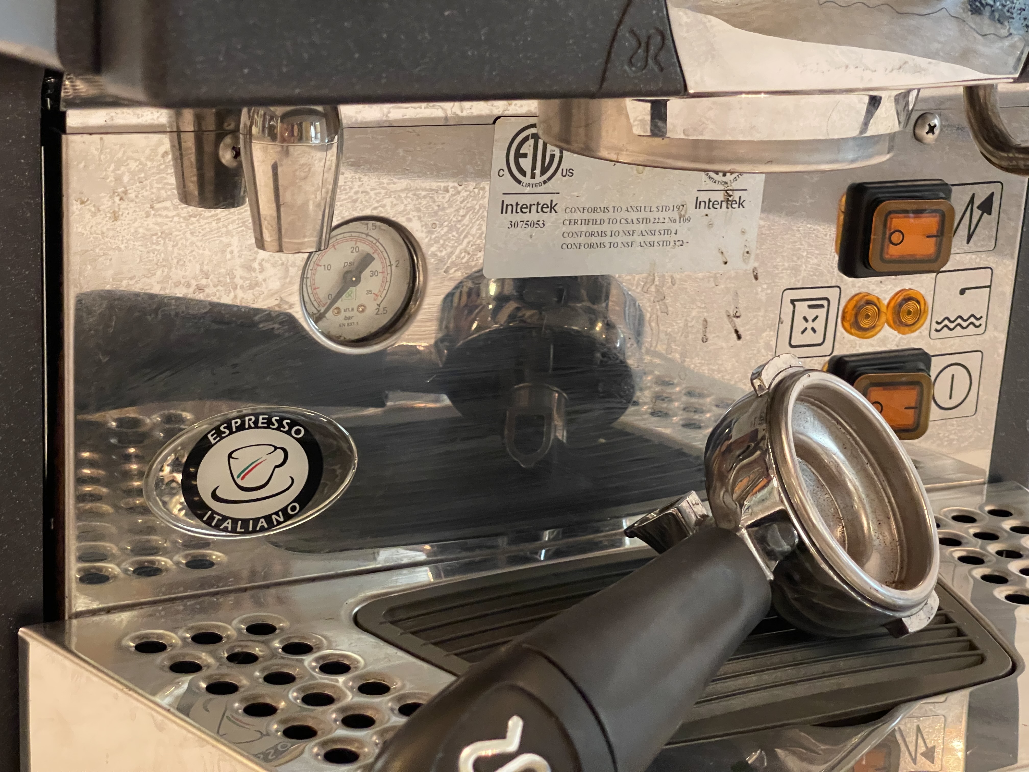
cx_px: 514
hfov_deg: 30.3
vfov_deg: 22.9
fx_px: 1902
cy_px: 386
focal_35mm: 64
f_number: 2.2
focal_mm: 7.5
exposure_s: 1/30
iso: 640
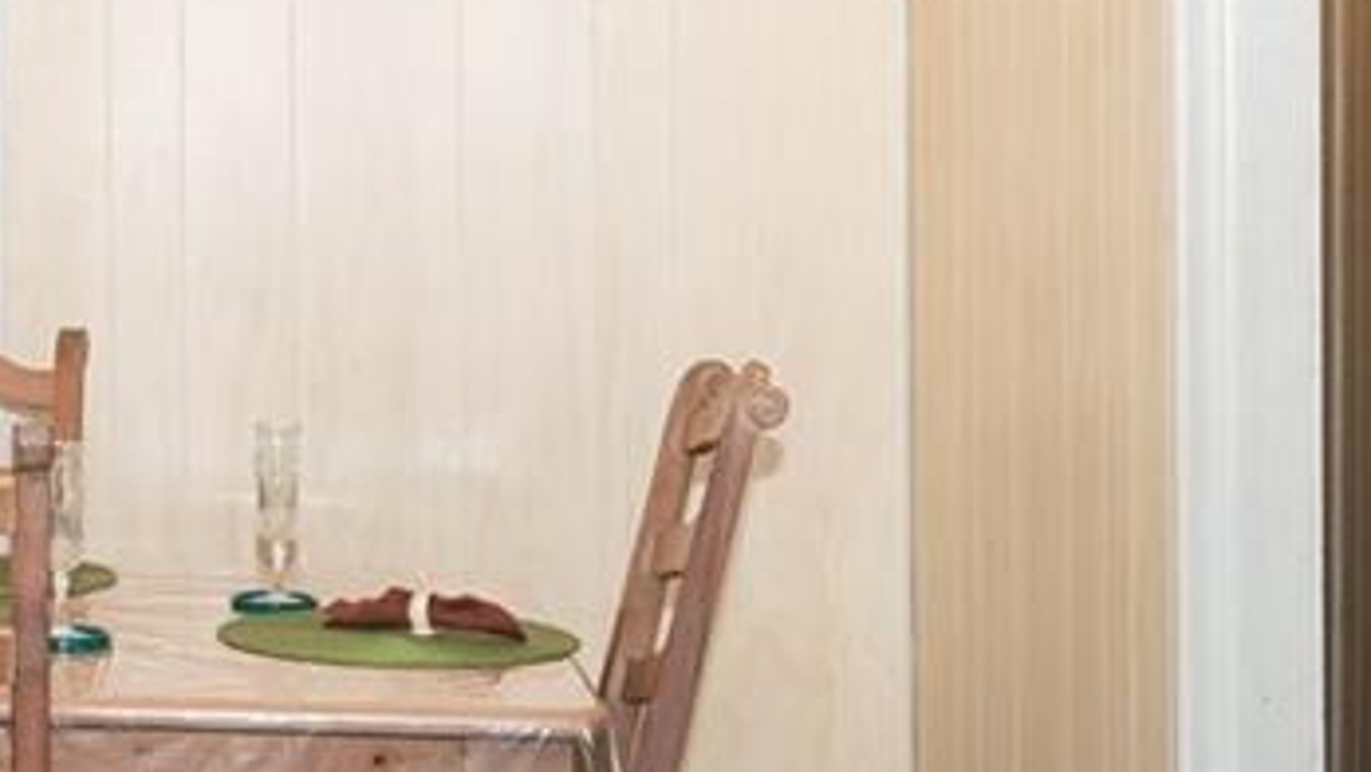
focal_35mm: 74
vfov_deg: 16.1
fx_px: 2691
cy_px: 676
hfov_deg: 25.0
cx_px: -382
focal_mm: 12
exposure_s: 1/125
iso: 160
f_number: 4
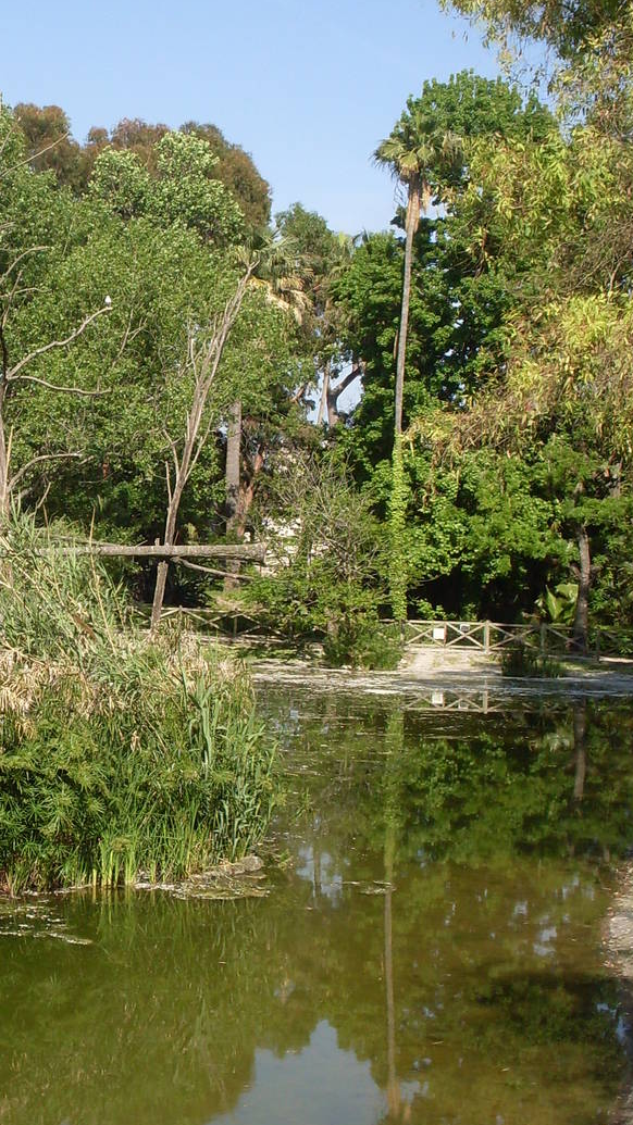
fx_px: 1910
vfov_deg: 32.8
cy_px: 567
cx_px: 26
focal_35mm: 64
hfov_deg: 18.4
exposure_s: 1/180
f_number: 8.4
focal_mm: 6.3
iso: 120
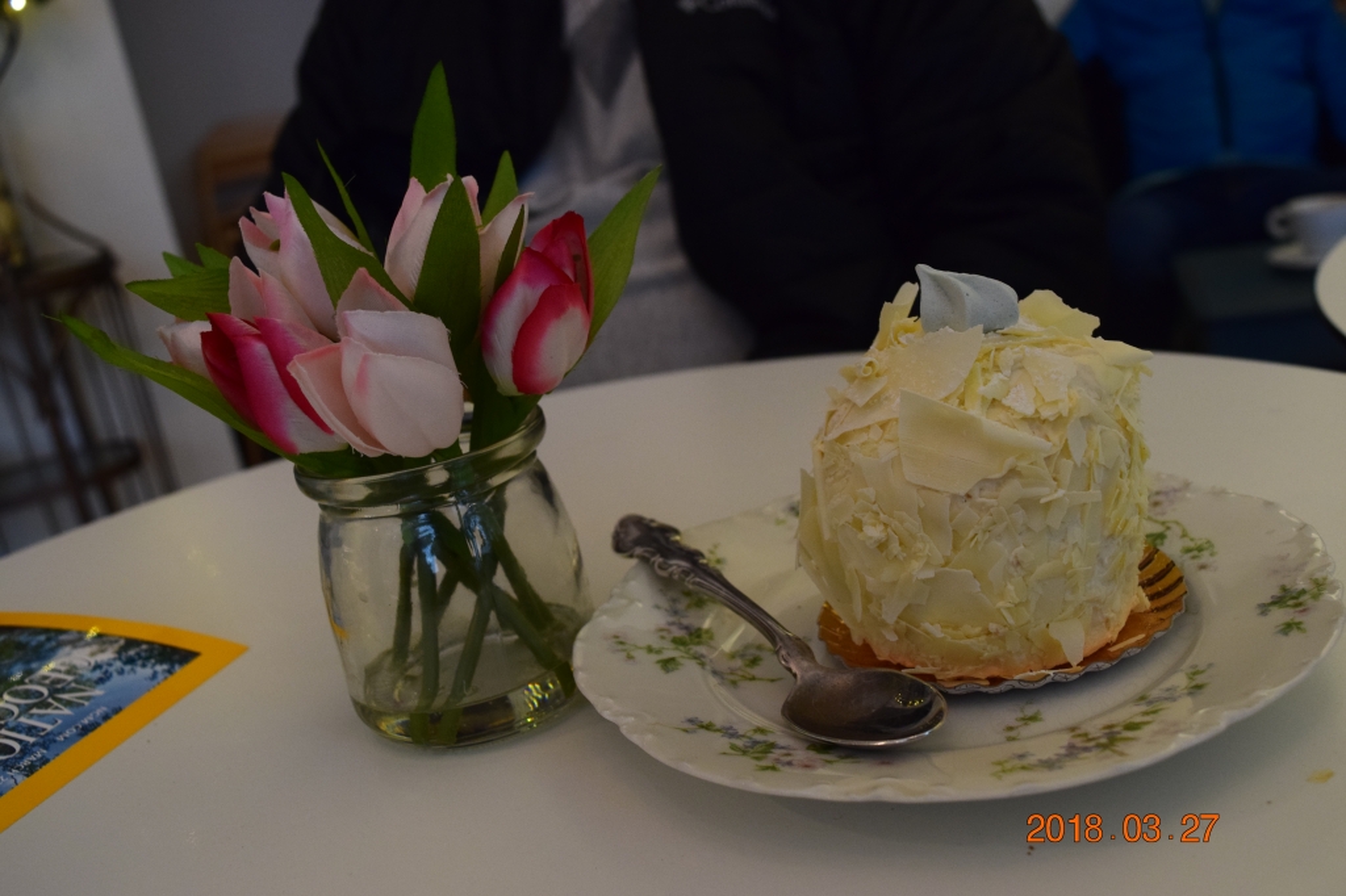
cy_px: 448
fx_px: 1345
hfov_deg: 53.1
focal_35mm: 36
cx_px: 673
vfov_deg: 36.8
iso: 1600
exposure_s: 1/60
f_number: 5.6
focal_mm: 24
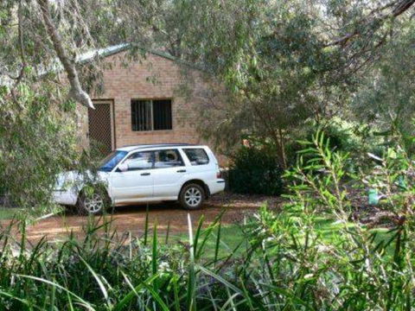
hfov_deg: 27.8
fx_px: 839
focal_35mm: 70
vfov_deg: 21.0
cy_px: 156
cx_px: 208
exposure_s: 1/100
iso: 100
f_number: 4
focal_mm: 14.9
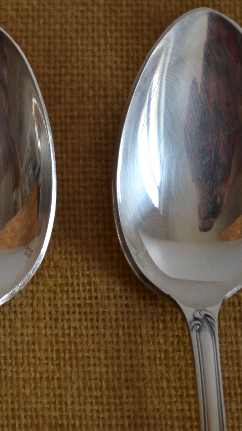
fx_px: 1480
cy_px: 216
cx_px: -76
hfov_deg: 9.2
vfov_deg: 16.5
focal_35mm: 130
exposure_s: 1/60
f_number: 5.6
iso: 400
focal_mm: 55
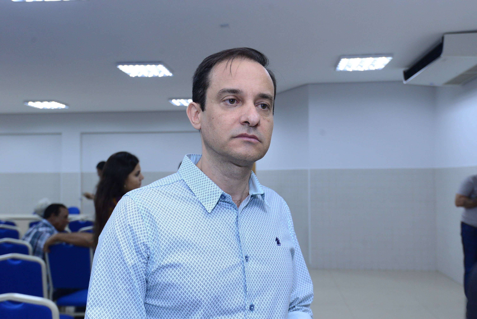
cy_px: 160
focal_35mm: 35
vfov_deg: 37.9
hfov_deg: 54.4
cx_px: 238
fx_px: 464
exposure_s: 1/125
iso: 1600
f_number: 5.6
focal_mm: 35
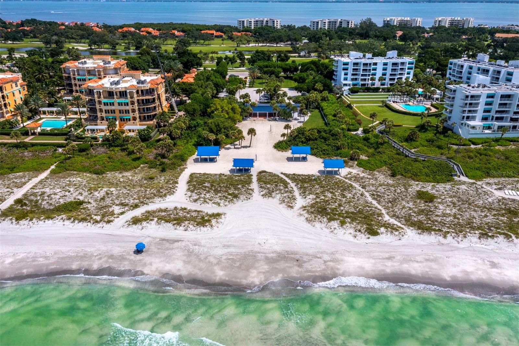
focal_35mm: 28
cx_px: 260
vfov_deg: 46.4
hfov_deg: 65.5
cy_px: 173
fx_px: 403
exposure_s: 1/800
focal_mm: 10.26
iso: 100
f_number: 7.1
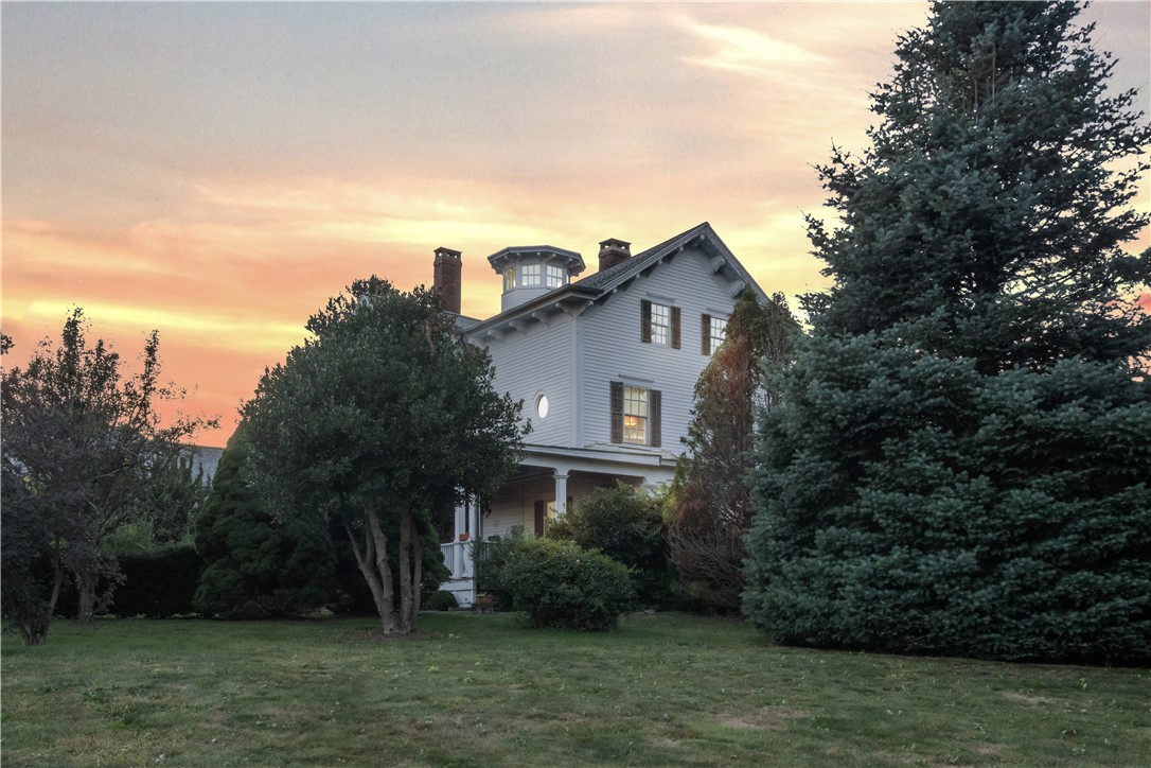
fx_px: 1055
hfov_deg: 57.2
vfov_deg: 40.0
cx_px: 576
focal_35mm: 33
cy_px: 384
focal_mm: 22
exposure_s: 1/6
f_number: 22
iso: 500
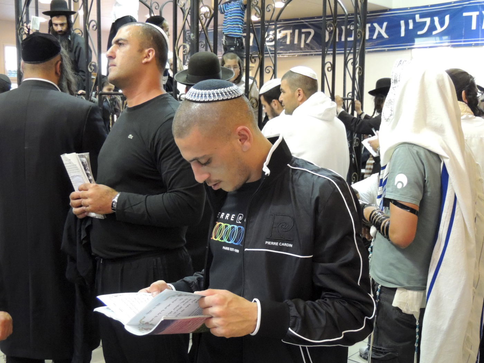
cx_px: 242
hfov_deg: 43.9
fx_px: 601
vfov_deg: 33.6
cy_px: 182
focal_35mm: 43
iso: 1400
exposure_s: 1/60
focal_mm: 7.6
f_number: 3.4
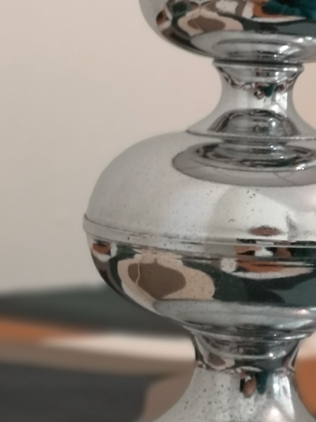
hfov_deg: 12.2
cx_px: 120
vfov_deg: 16.3
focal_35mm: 121
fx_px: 1473
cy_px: 187
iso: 250
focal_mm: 5.58
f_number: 4
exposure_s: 1/33.3
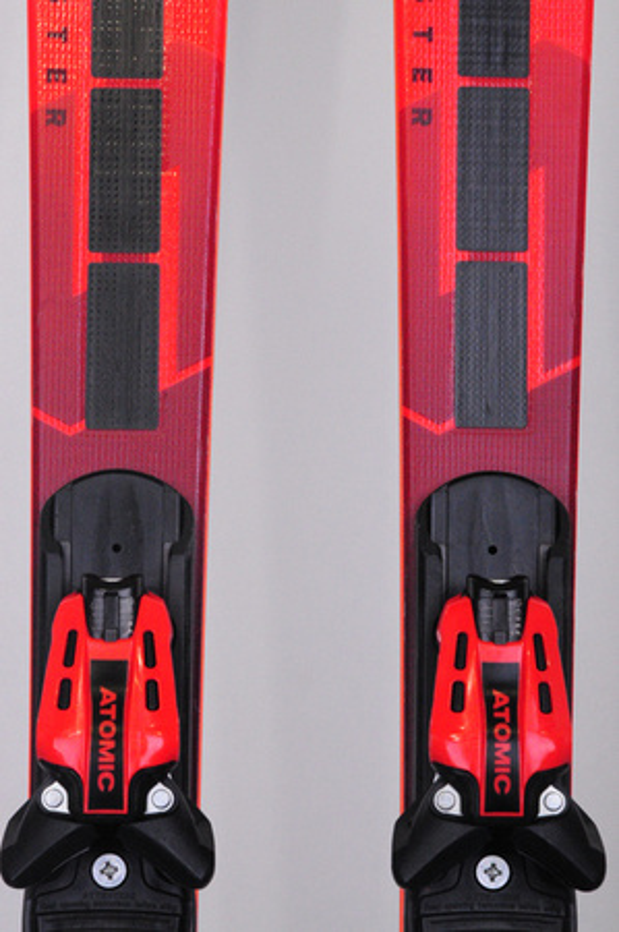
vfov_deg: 14.0
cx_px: 310
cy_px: 466
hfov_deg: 9.3
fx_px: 3800
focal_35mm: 147
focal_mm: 98
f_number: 16
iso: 3200
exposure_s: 1/180
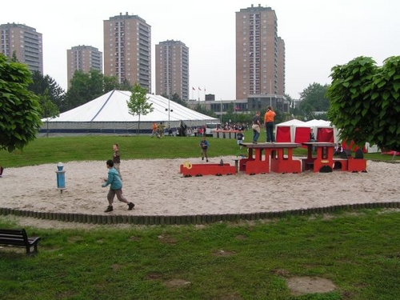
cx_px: 200
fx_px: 439
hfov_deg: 49.0
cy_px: 150
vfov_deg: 37.7
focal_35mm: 38
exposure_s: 1/160
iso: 50
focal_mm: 6.3
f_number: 5.6
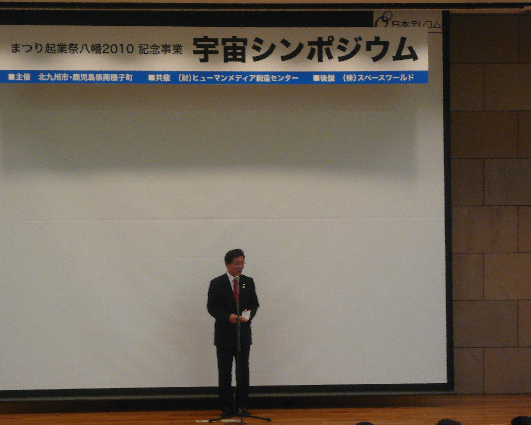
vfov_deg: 14.4
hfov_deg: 17.9
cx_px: 252
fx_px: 1682
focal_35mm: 107
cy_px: 213
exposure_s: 1/13
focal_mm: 16.8
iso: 200
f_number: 5.6
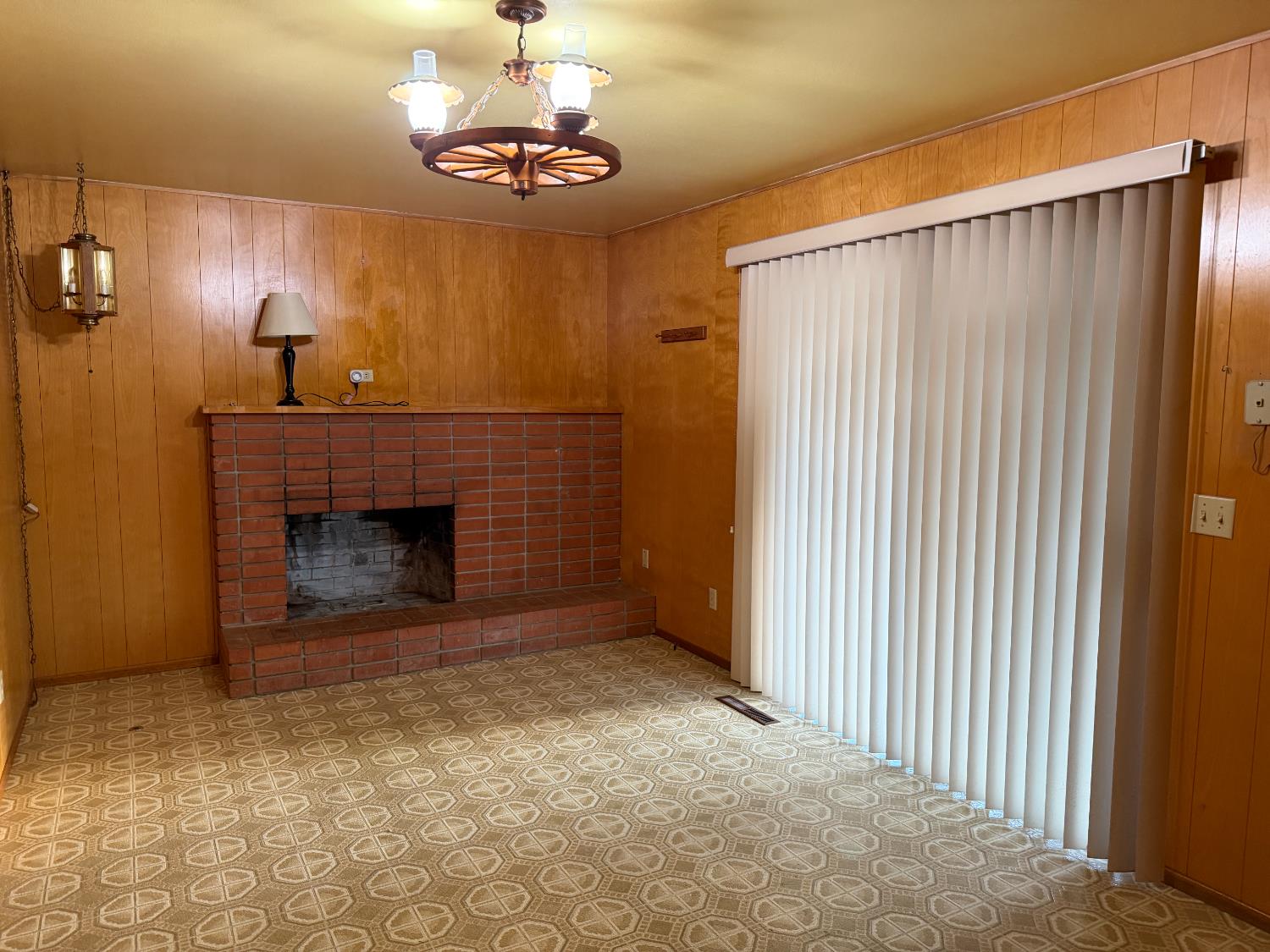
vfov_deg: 56.8
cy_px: 476
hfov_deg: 71.6
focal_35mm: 24
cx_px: 635
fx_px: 881
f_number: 1.78
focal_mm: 6.76
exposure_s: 1/60
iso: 400
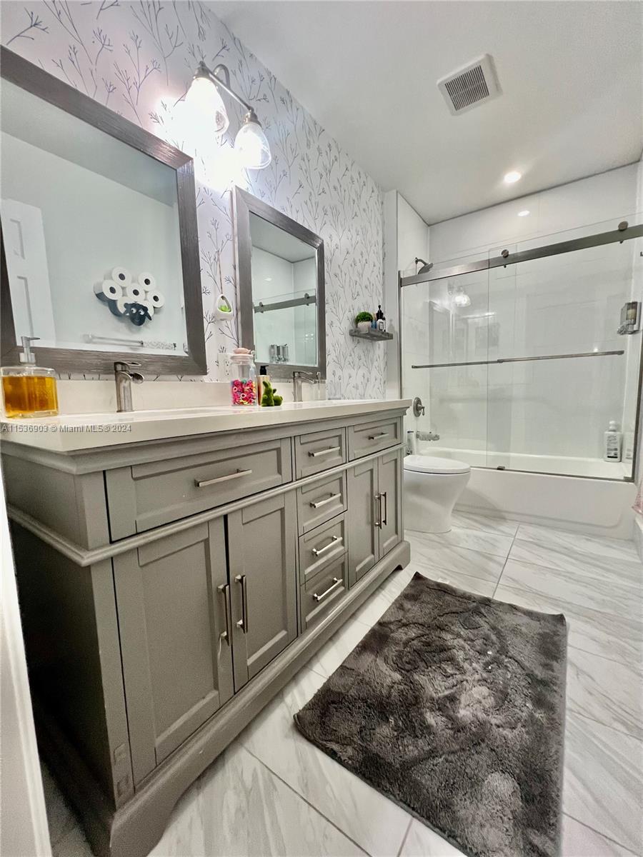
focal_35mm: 13
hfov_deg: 89.9
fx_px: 322
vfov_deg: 106.2
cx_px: 322
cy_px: 428
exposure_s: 1/120
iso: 200
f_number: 1.8
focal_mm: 1.57
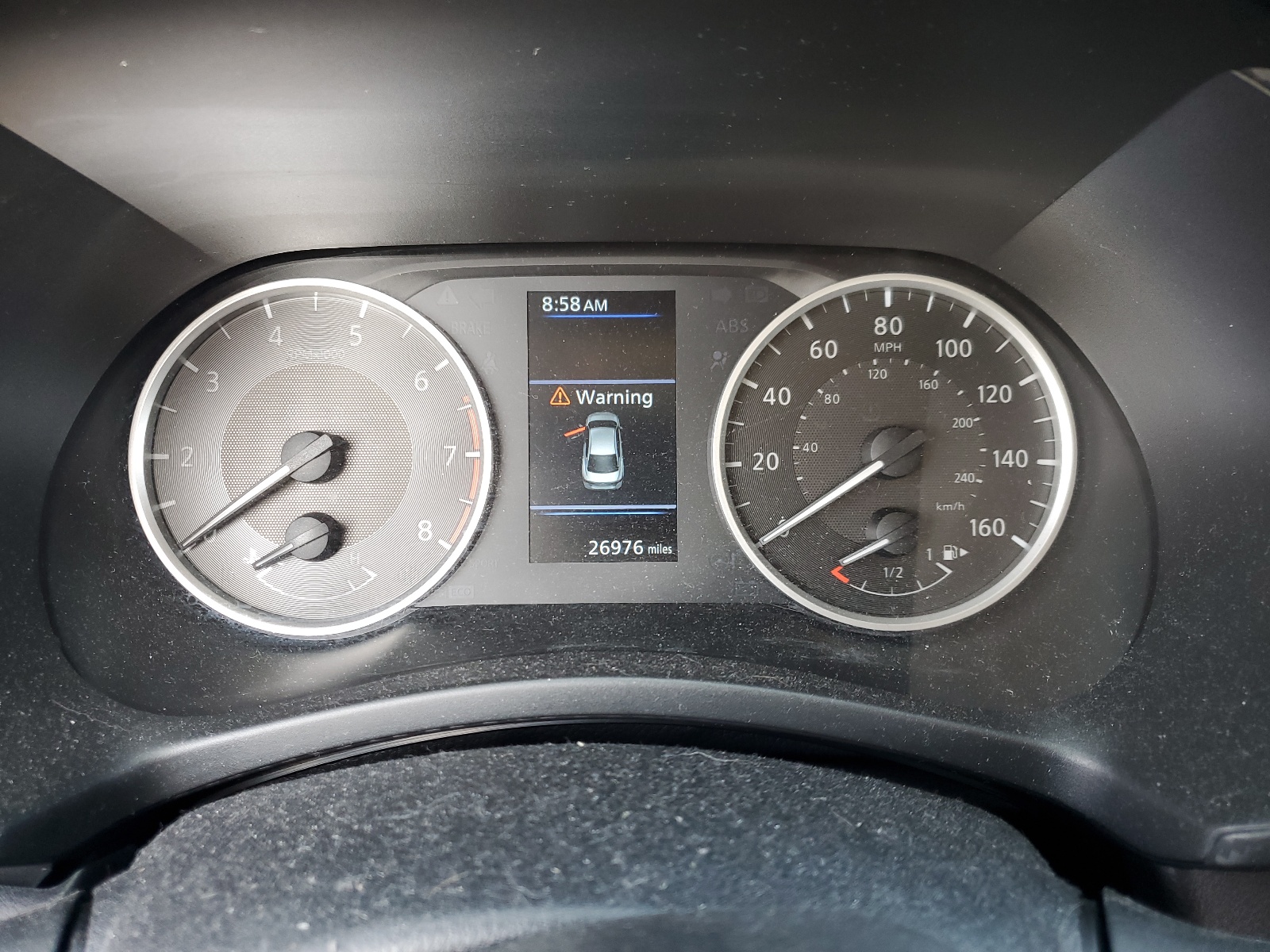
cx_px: 635
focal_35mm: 26
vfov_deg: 53.1
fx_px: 954
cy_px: 476
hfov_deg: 67.3
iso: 61
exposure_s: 1/60.2
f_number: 1.5
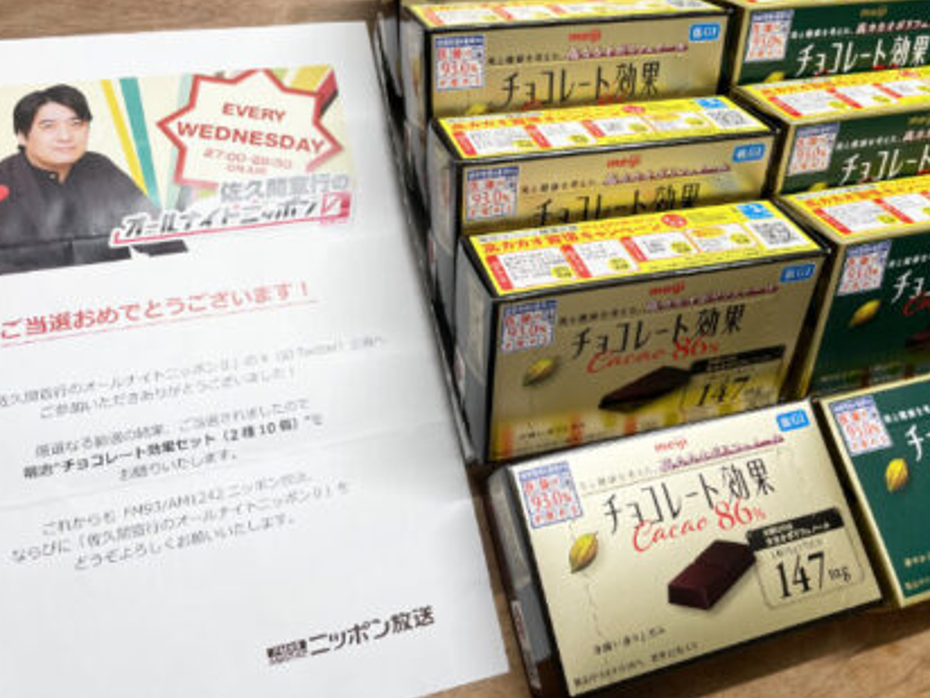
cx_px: 484
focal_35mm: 32
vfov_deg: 43.9
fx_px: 860
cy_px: 273
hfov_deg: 56.8
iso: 125
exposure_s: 1/120
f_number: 1.6
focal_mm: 4.2
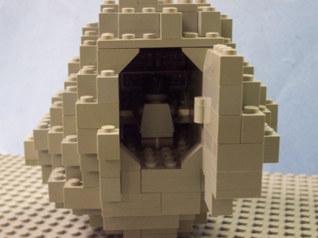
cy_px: 119
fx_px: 524
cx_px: 159
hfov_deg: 33.8
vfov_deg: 25.7
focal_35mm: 57
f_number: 3.4
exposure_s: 1/8
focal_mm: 8.6
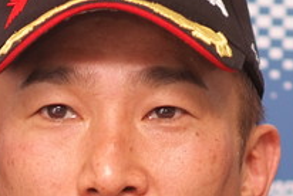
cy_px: 243
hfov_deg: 3.7
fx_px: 4491
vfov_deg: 2.5
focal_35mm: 551
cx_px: 84
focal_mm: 105
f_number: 2.5
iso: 250
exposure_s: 1/125
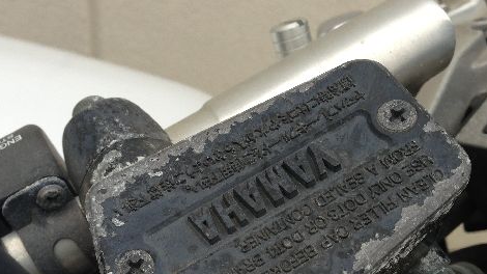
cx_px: 228
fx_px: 633
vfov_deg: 23.9
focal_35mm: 49
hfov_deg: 42.1
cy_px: 232
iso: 50
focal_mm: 4.13
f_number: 2.4
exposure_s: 1/448
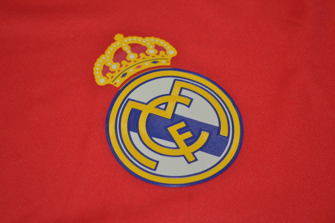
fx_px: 768
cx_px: 168
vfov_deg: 16.6
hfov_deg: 24.6
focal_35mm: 82
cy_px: 112
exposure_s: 1/200
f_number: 5.6
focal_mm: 55
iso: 200
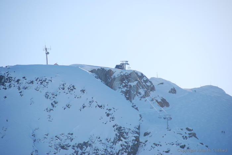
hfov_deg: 6.9
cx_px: 116
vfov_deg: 4.6
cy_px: 78
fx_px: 1935
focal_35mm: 300
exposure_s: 1/320
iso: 100
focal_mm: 200
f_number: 5.6
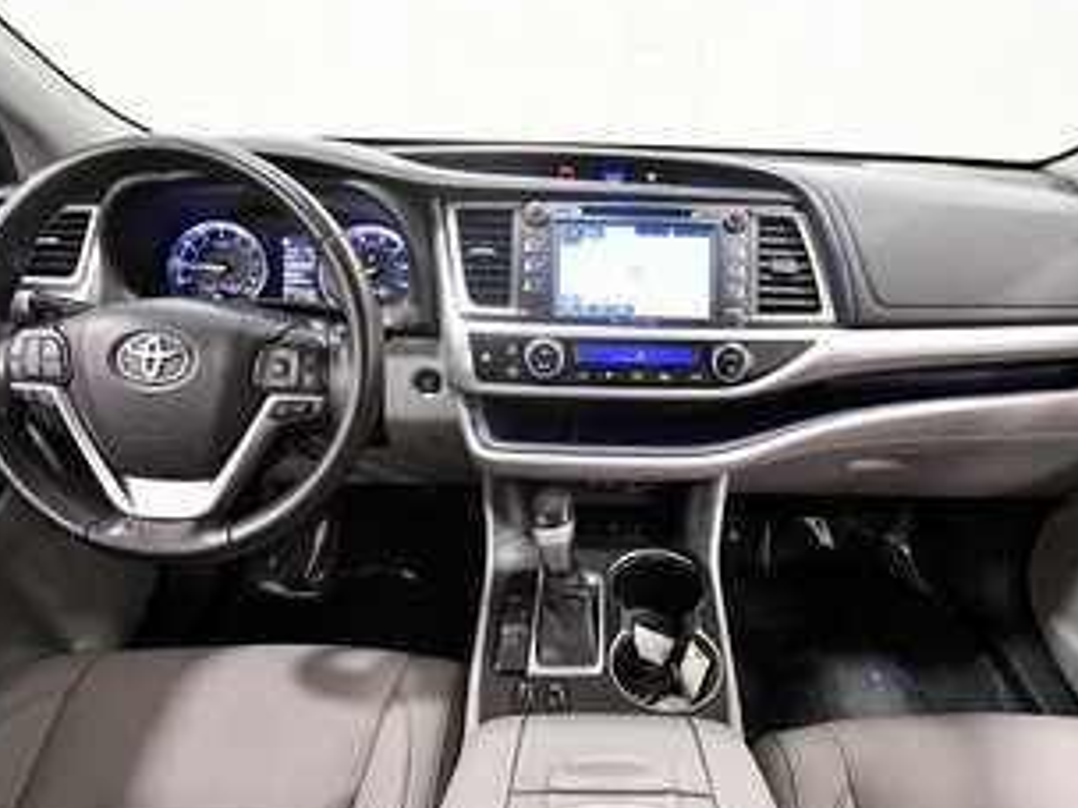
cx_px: 606
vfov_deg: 68.6
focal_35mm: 19
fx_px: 592
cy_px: 427
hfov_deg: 84.3
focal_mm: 10
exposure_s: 1/125
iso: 3200
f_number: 4.5
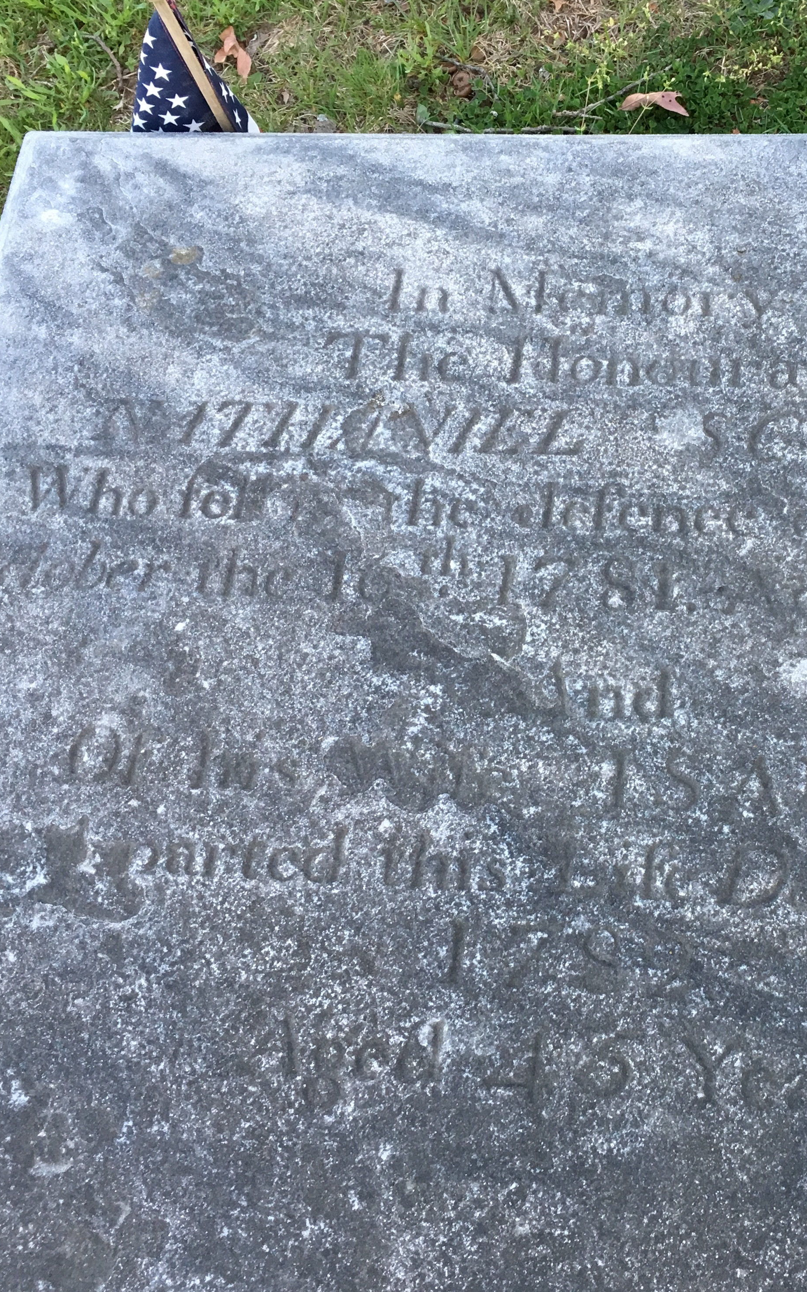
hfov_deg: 29.8
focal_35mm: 42
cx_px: 654
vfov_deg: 47.2
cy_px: 655
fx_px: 1478
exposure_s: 1/30
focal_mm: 4.15
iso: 32
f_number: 2.2
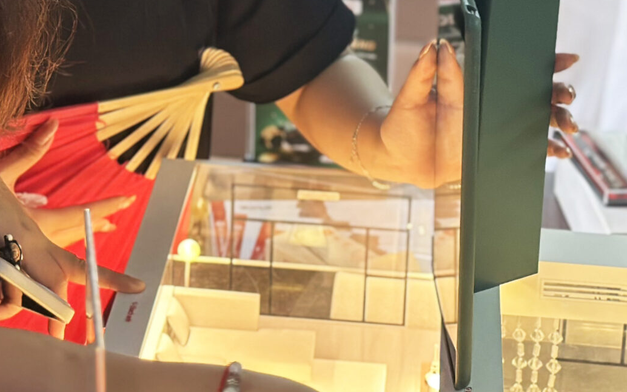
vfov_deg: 10.3
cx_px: 176
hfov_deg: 16.5
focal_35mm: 126
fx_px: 2153
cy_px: -8
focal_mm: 6.86
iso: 125
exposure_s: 1/91
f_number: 1.78
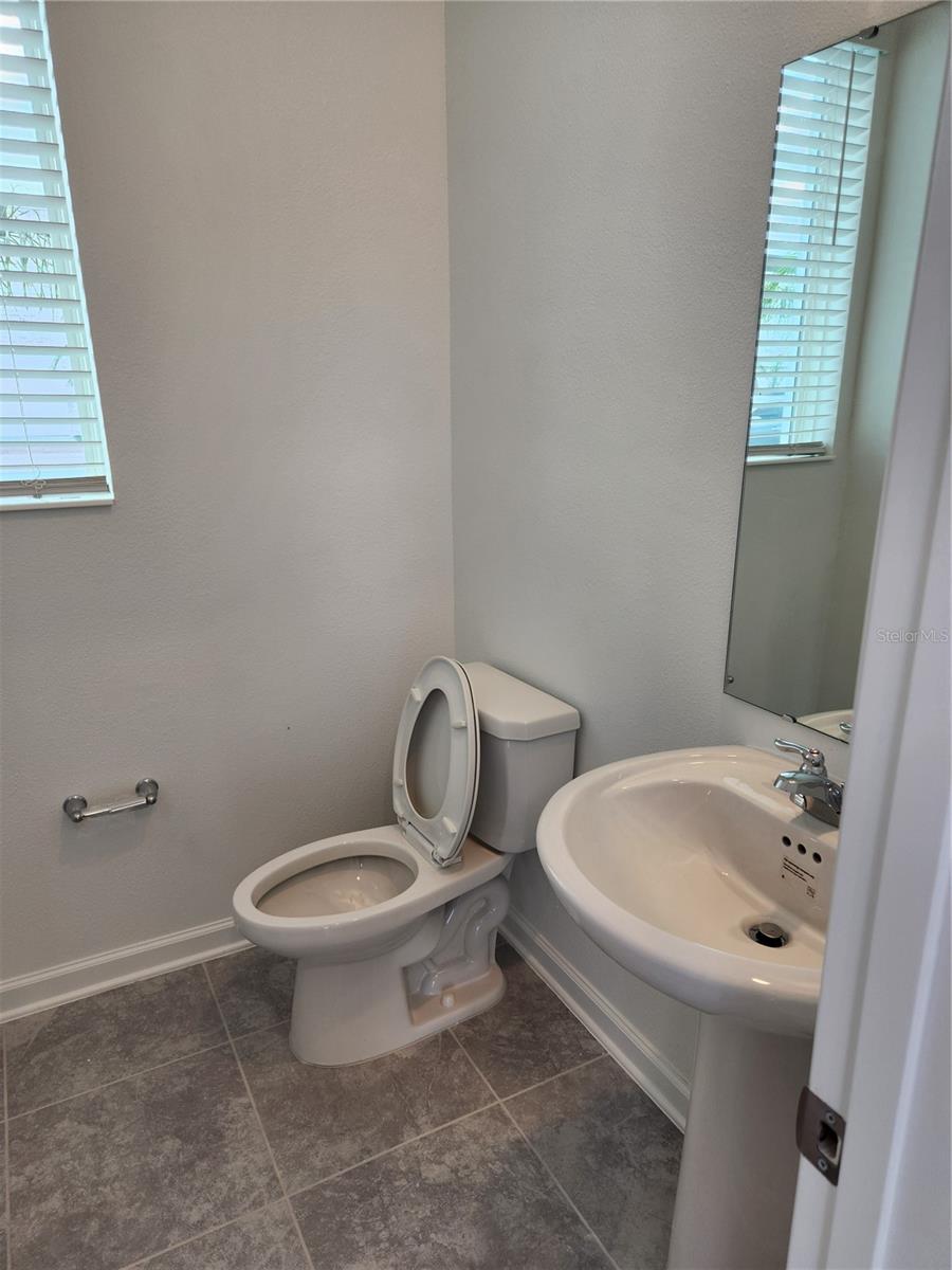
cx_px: 476
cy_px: 635
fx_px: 843
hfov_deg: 58.9
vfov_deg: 73.9
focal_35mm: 23
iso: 40
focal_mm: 5.4
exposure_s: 1/120
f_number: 1.8
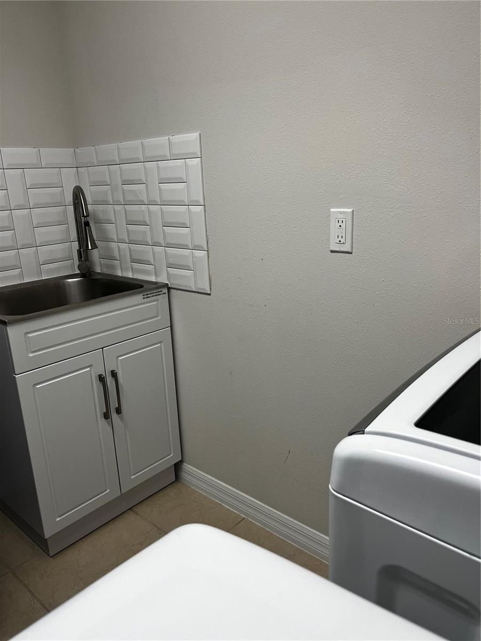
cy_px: 320
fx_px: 482
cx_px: 240
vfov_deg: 67.3
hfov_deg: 53.1
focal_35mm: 26
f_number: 1.6
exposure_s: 1/120
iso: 100
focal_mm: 5.1
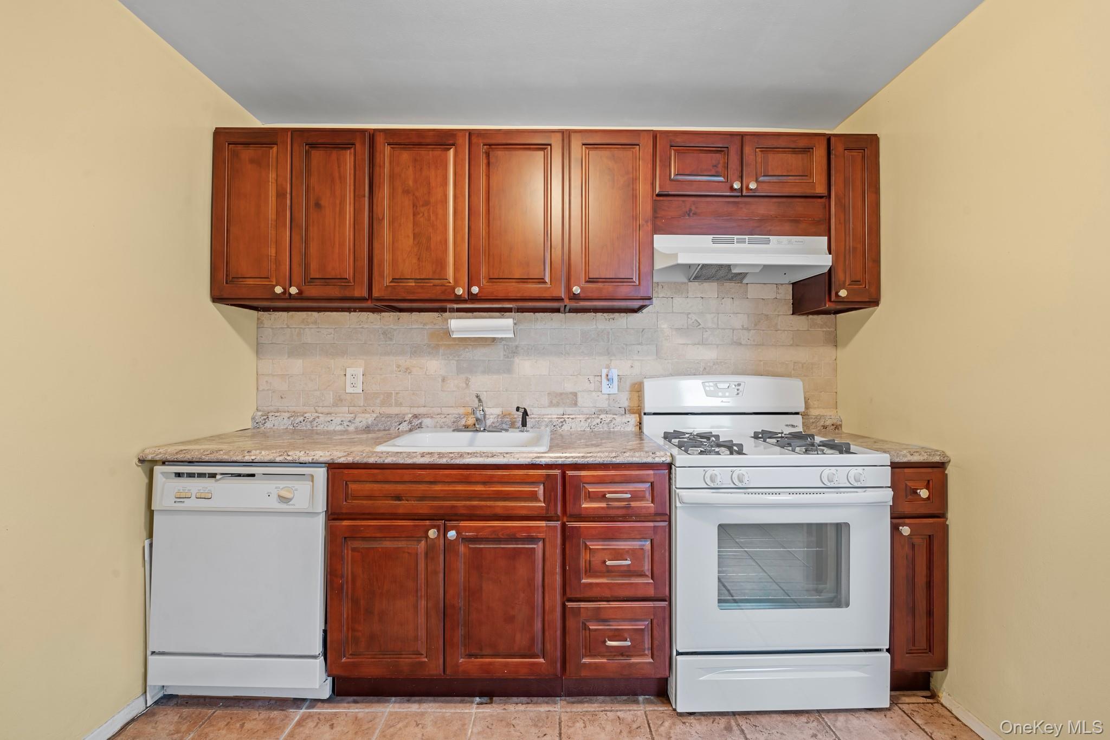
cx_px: 555
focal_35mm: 14
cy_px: 370
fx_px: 432
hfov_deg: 104.3
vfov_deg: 81.2
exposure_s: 2
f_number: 10
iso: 250
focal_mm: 14
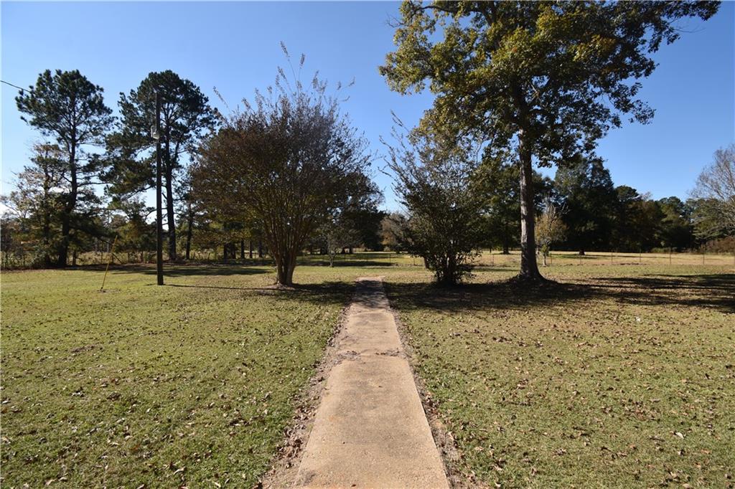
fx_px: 306
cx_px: 368
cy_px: 244
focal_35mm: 15
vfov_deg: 77.3
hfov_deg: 100.4
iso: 100
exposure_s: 1/200
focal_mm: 10
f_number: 8
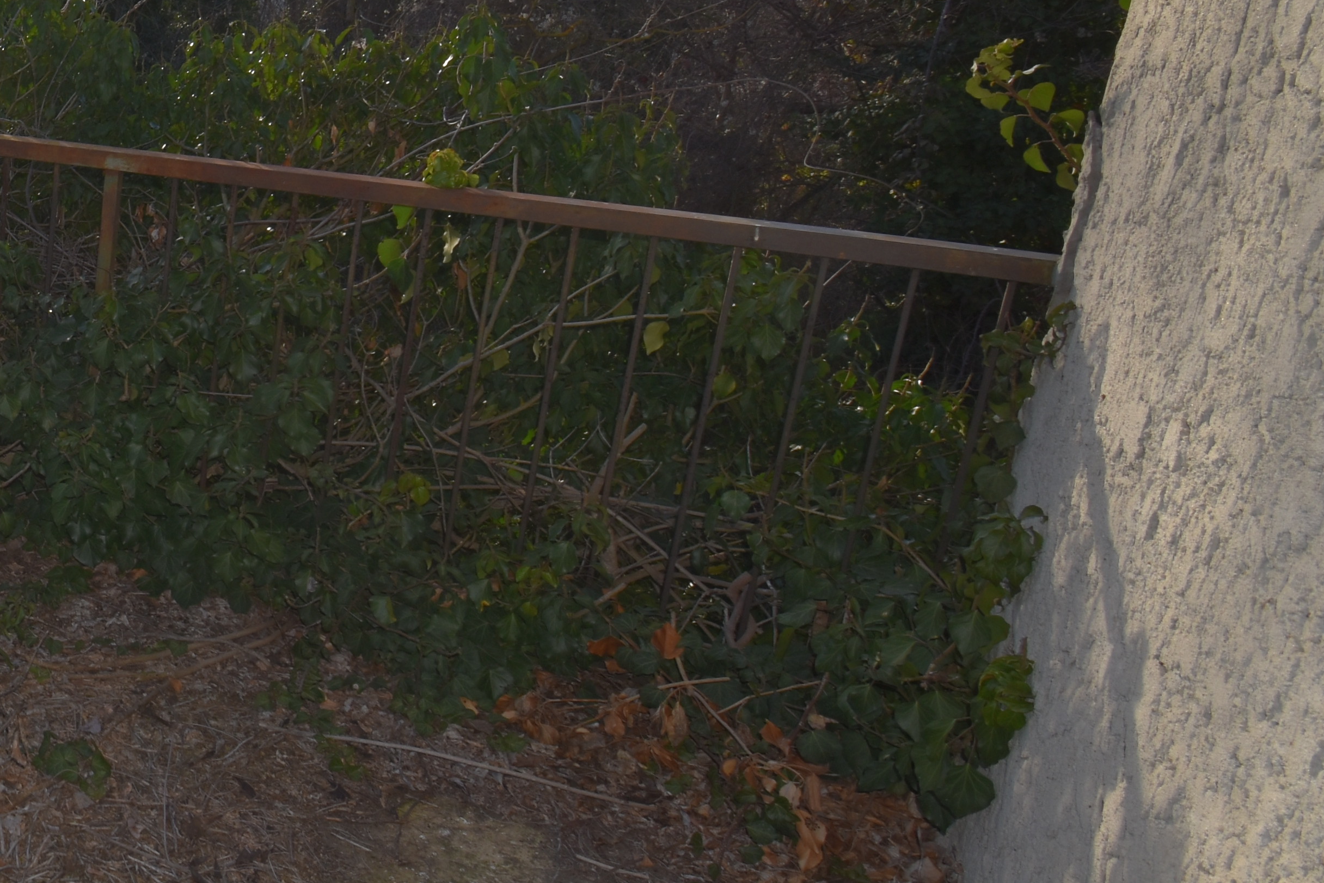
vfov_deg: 35.6
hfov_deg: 38.5
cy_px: 299
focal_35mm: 37
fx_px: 1361
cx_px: -261
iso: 100
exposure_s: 1/200
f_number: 9
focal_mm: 10
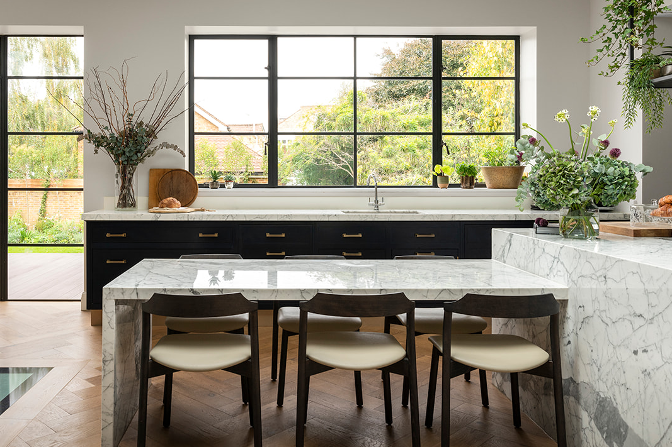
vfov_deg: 42.9
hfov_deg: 61.9
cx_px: 340
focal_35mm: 30
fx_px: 560
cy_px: 146
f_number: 8
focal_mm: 20
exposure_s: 1/40
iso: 250
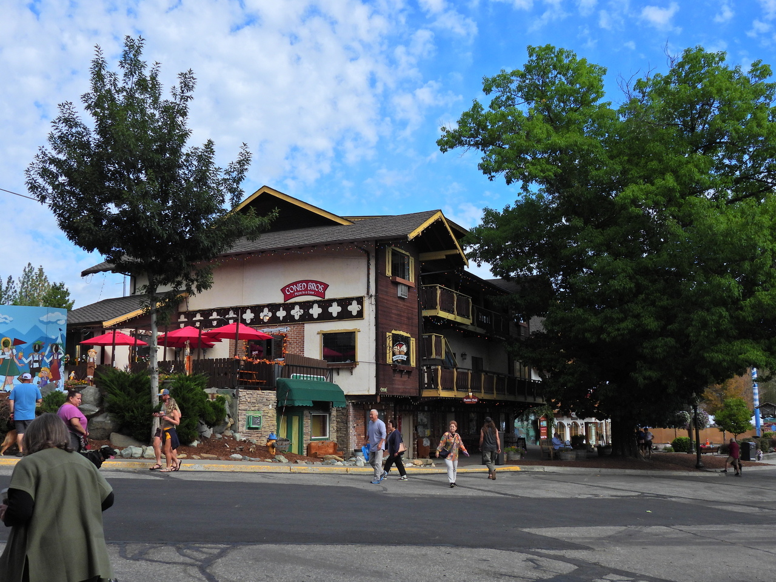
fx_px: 785
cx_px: 388
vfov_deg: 40.7
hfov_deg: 52.6
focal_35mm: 35
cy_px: 291
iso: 100
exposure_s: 1/1600
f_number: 3.2
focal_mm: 6.2
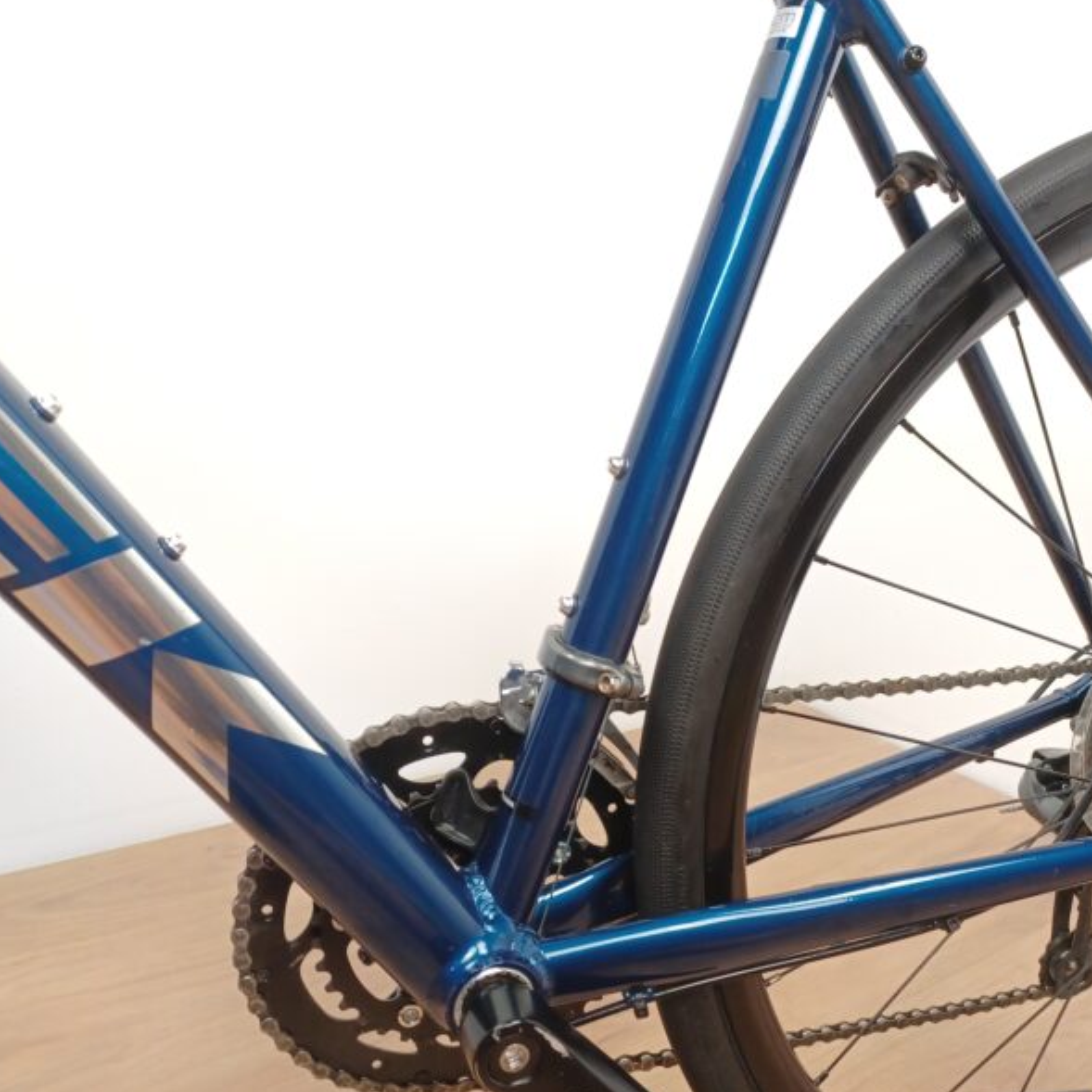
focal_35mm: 30
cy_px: 543
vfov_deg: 54.0
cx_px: 638
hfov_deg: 53.8
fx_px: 1071
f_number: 1.8
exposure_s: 1/25
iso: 400
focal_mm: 4.6
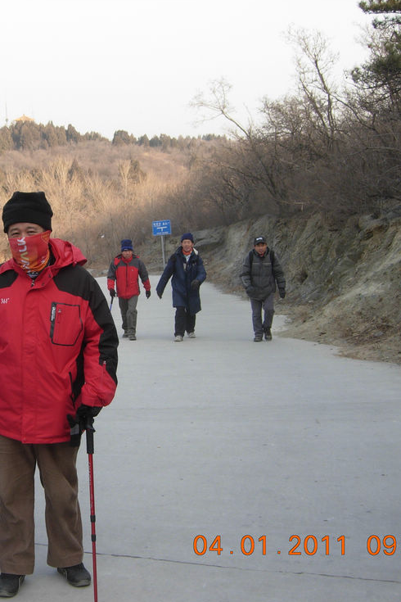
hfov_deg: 23.0
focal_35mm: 58
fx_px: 969
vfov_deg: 34.5
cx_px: 69
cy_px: 303
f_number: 4
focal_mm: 8.5
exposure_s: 1/152
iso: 50
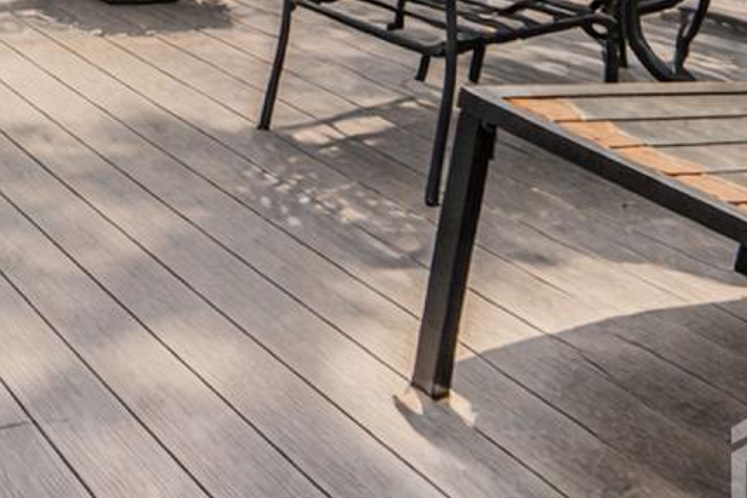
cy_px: -331
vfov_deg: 19.6
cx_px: -145
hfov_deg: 30.4
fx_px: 1162
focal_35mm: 56
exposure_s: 1/125
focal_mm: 16
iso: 100
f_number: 9
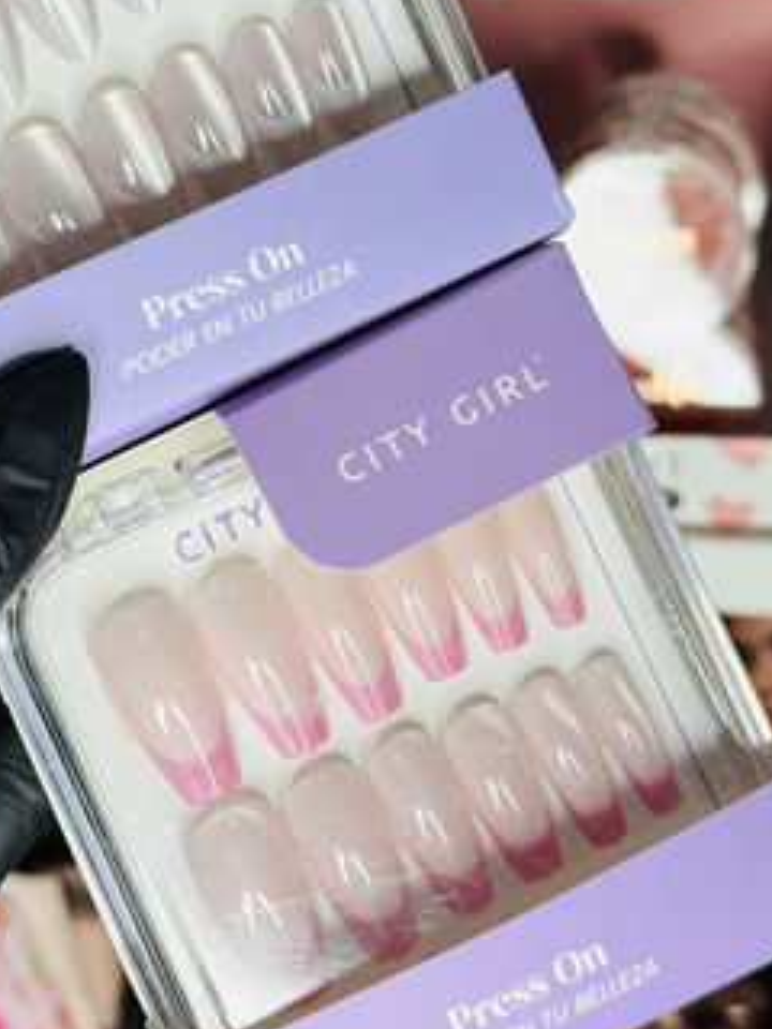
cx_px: 138
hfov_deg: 18.2
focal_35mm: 80
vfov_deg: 24.4
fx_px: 2379
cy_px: 407
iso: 64
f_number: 1.78
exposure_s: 1/217
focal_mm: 6.76
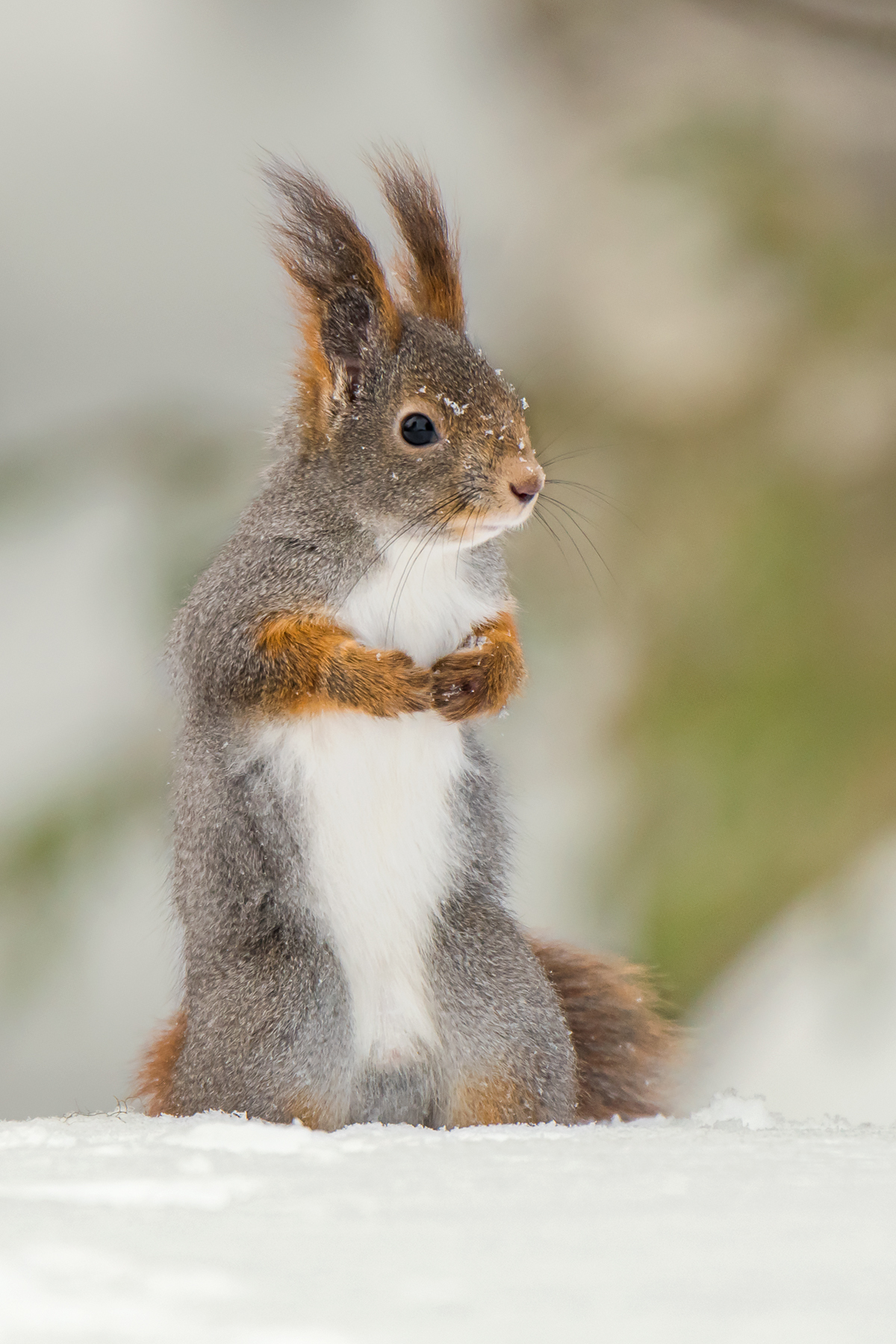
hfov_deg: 1.5
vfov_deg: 2.3
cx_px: 448
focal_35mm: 900
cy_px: 672
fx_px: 33597
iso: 640
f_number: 6.3
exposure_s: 1/500
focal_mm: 600
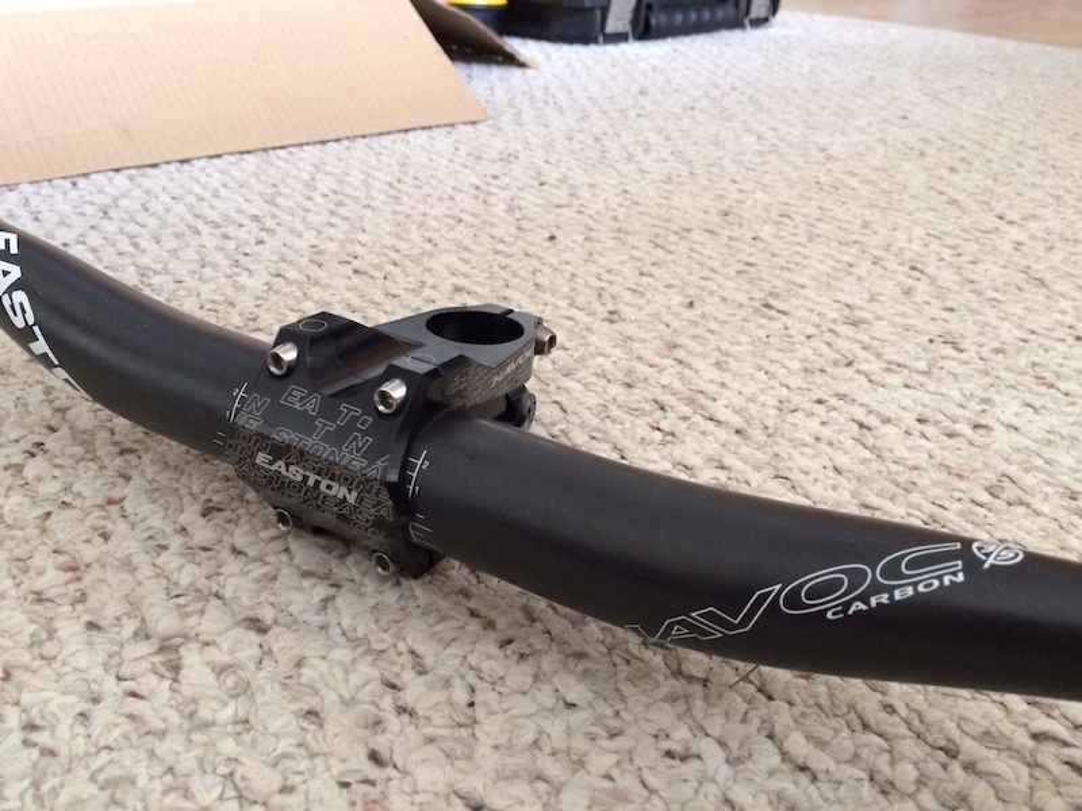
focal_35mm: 29
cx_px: 541
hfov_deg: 61.7
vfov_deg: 48.2
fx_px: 906
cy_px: 406
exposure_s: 1/30
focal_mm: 4.15
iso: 250
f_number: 2.2
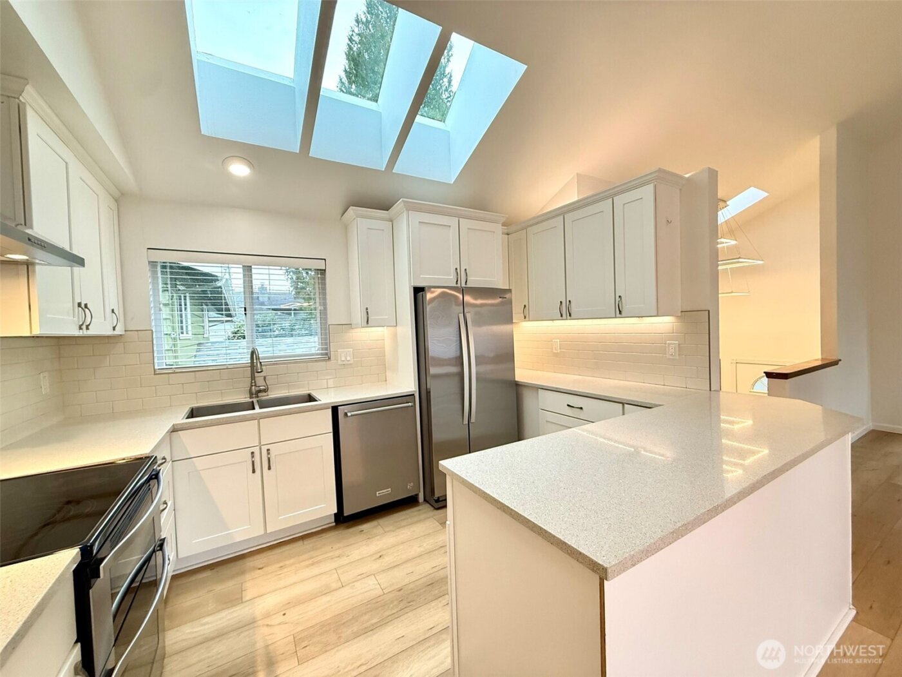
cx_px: 451
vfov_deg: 85.7
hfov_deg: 102.1
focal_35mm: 14
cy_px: 338
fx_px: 365
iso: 250
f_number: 2.2
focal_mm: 2.22
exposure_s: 1/120
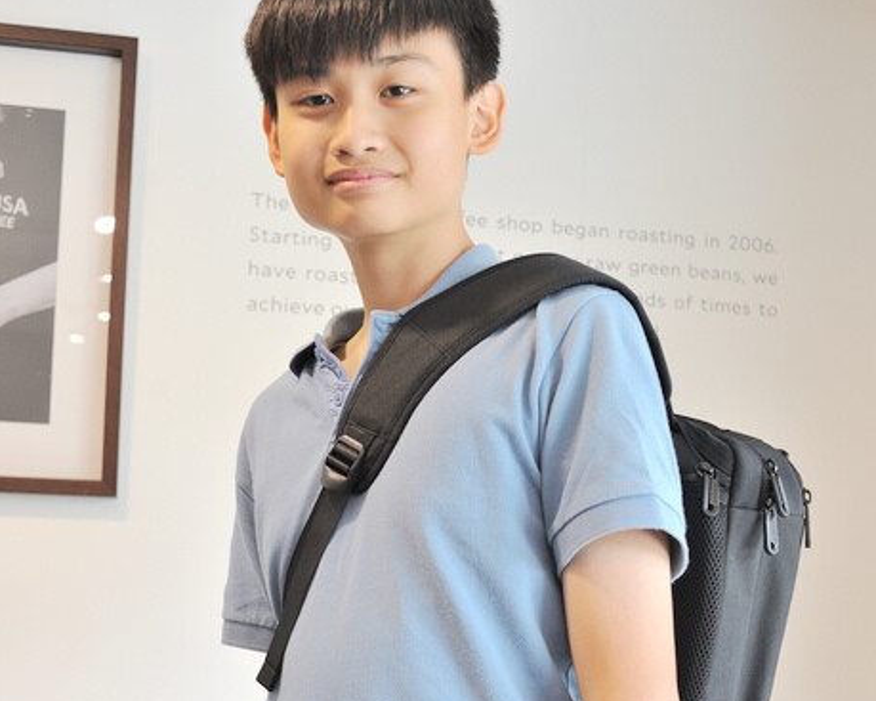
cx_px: 438
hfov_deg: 37.3
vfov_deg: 29.5
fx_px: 1296
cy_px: 569
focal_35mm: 50
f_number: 5.6
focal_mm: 35
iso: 800
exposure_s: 1/60
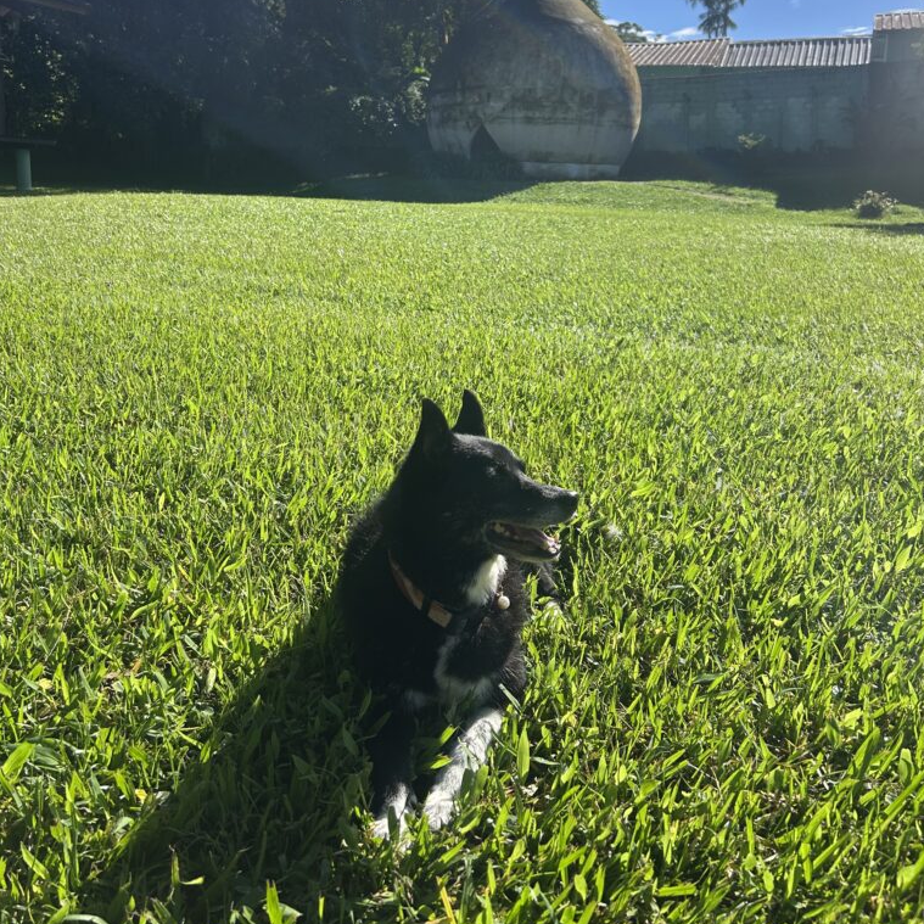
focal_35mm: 31
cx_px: 461
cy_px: 336
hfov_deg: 52.5
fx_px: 936
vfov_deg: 51.9
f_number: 1.5
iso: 50
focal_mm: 5.7
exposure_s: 1/2513
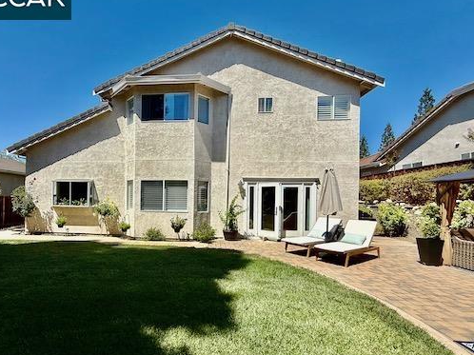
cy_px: 201
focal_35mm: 18
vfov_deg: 71.2
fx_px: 246
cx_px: 186
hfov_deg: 86.5
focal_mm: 2.22
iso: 50
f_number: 2.2
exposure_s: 1/2976
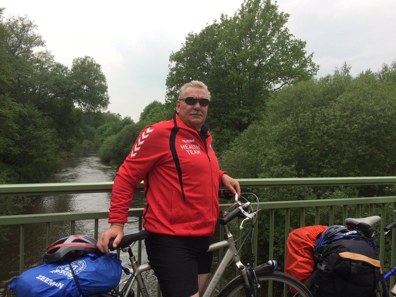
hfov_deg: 61.7
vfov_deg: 48.2
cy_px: 148
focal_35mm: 29
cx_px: 198
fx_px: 332
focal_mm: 4.15
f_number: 2.2
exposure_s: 1/540
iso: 32
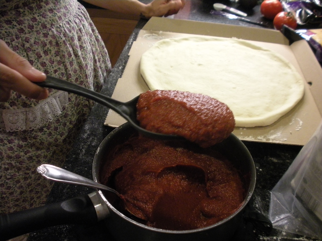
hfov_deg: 52.6
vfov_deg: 40.7
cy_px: 120
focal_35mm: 35
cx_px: 161
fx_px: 326
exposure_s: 1/16
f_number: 3.5
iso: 400
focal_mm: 6.3
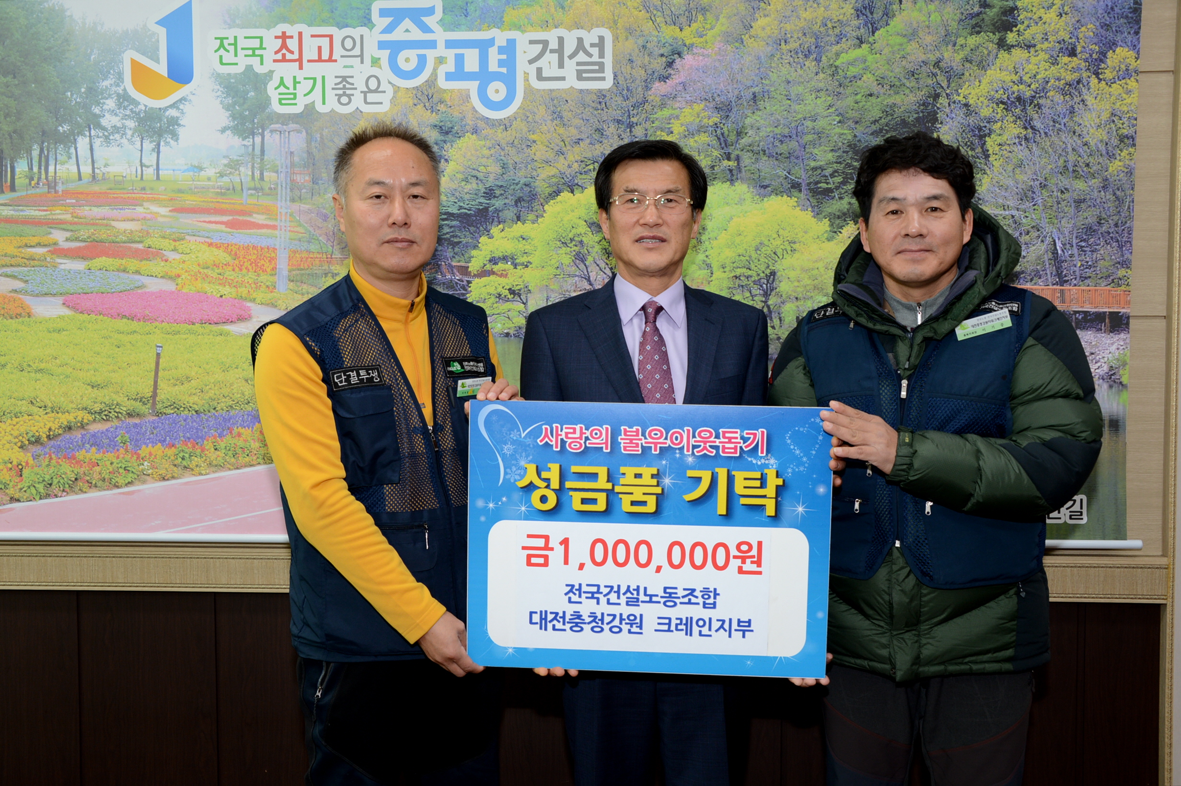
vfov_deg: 37.8
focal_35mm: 35
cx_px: 590
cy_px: 393
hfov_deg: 54.5
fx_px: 1148
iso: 800
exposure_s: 1/60
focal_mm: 35
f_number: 7.1
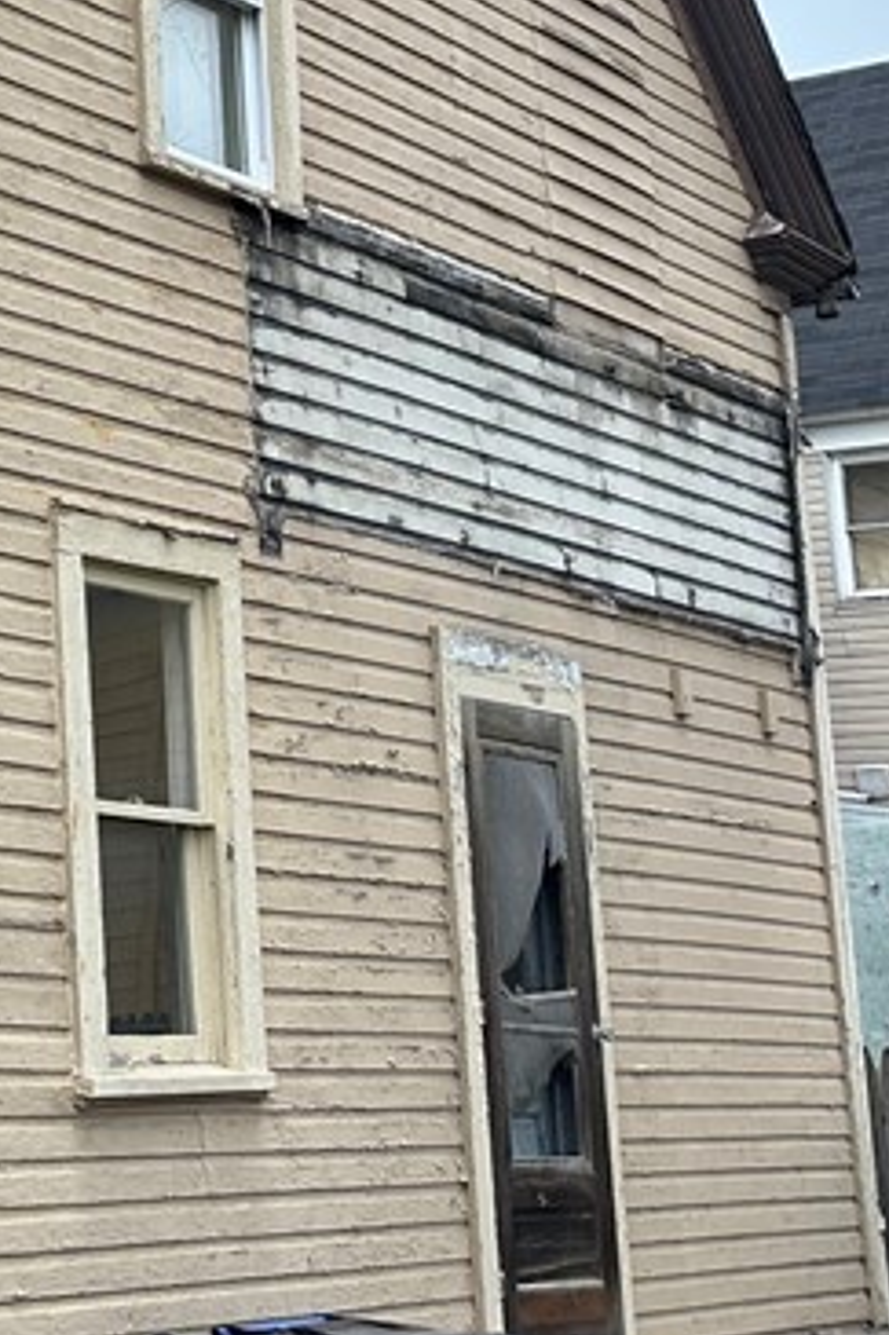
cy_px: 428
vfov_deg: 28.6
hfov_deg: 15.2
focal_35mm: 70
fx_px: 2595
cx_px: -955
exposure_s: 1/269
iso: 80
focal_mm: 6.86
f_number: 1.78
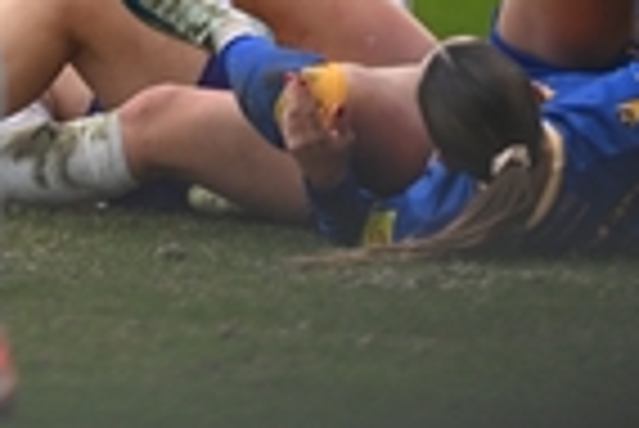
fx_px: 22530
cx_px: -580
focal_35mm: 1268
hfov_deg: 1.6
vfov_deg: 1.1
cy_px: -396
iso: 800
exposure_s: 1/2000
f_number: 2.8
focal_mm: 300
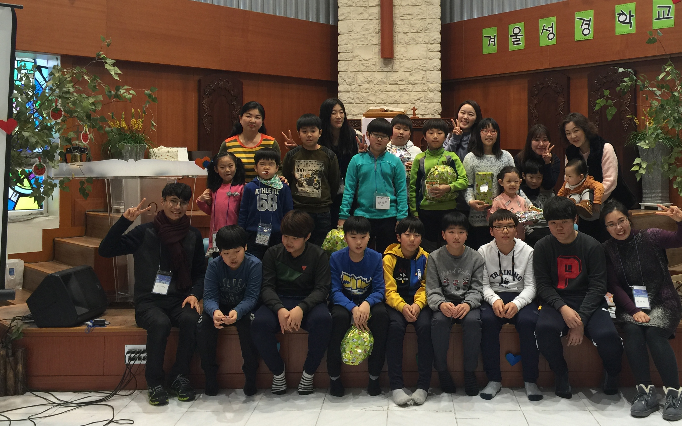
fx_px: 688
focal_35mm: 37
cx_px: 405
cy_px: 140
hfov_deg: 52.4
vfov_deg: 34.1
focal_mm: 4.15
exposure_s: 1/15
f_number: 2.2
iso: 32
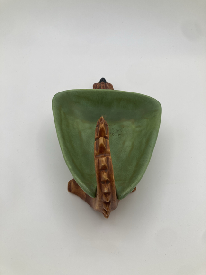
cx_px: 103
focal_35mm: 28
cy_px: 138
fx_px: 222
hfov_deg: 49.7
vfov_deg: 63.4
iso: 20
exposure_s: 1/337
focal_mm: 3.99
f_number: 1.8
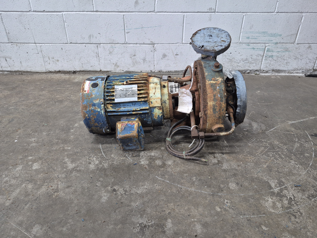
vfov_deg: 58.9
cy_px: 119
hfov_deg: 73.9
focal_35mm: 23
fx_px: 211
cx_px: 158
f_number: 1.8
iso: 400
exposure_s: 1/120
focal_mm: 5.4
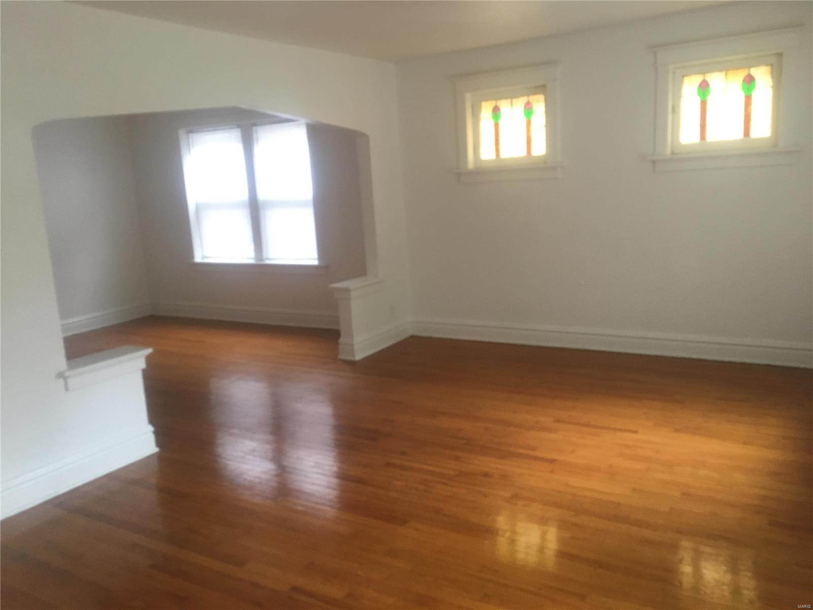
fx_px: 681
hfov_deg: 61.7
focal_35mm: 29
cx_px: 406
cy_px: 305
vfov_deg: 48.2
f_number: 2.2
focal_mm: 4.15
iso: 125
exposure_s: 1/30
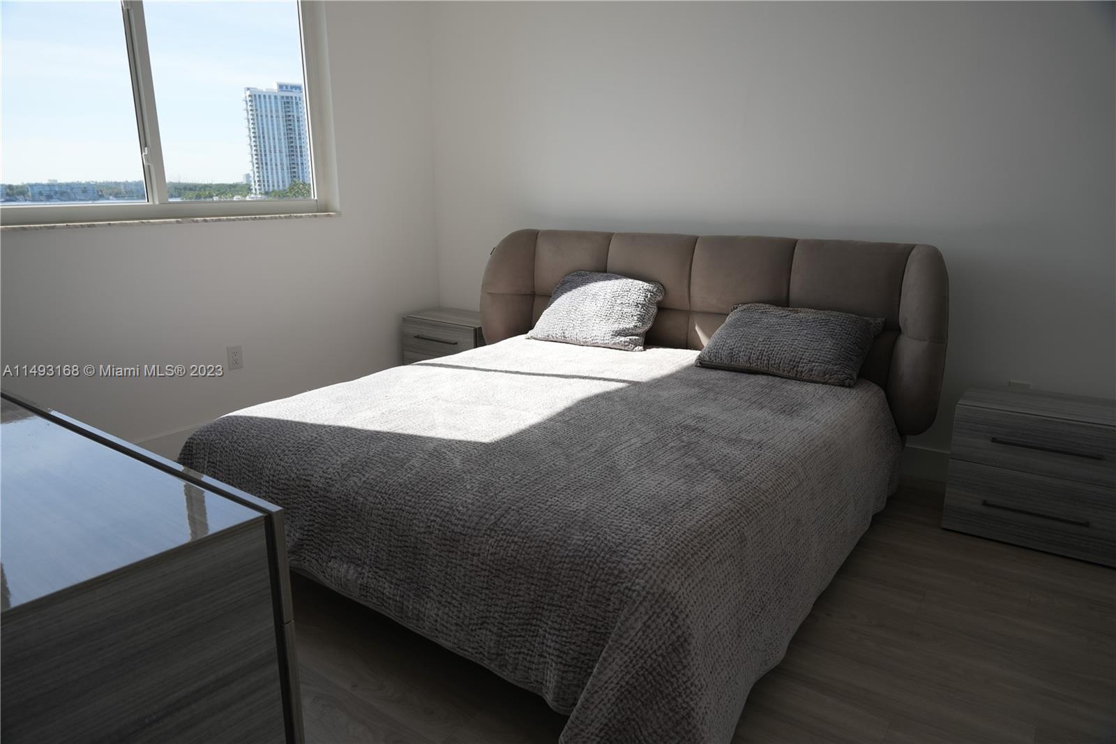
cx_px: 558
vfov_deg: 53.1
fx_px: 744
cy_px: 372
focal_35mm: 24
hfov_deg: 73.8
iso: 100
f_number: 5.6
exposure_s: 1/320
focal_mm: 24
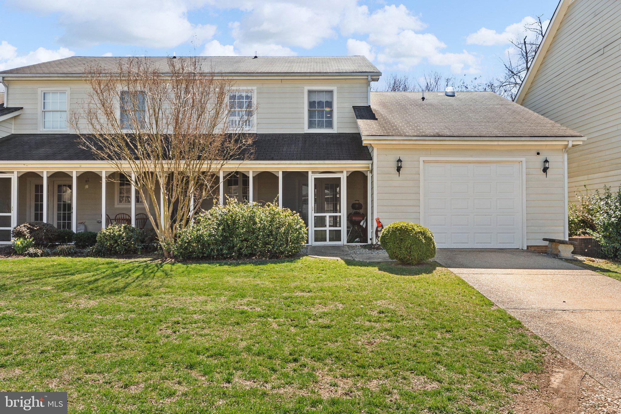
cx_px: 310
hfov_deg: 61.9
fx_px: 517
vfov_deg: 43.6
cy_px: 207
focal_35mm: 30
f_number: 9
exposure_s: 1/30
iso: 100
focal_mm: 20
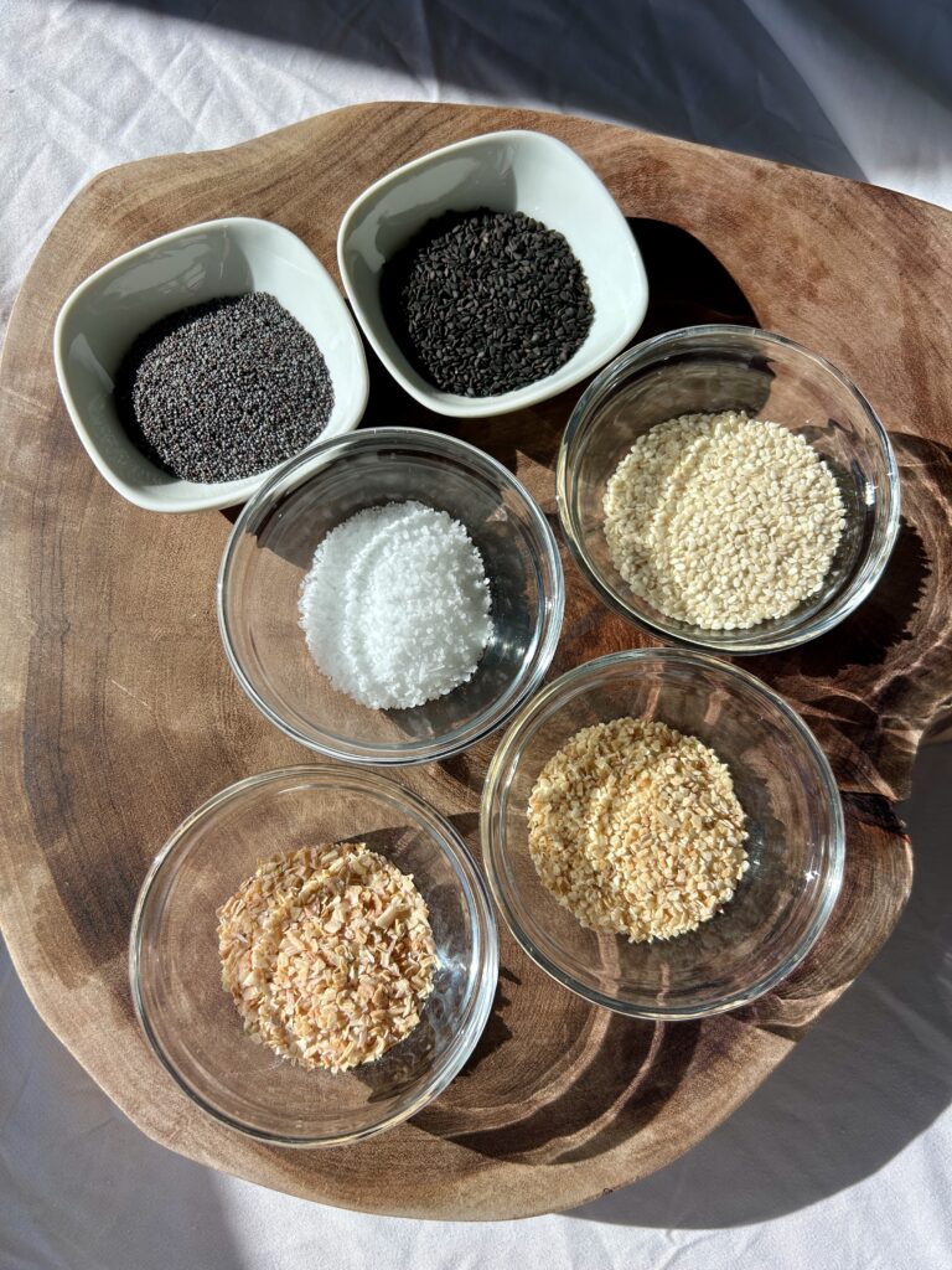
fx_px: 953
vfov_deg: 67.3
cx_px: 476
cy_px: 635
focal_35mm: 26
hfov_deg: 53.1
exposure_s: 1/2841
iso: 50
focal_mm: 5.7
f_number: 1.5
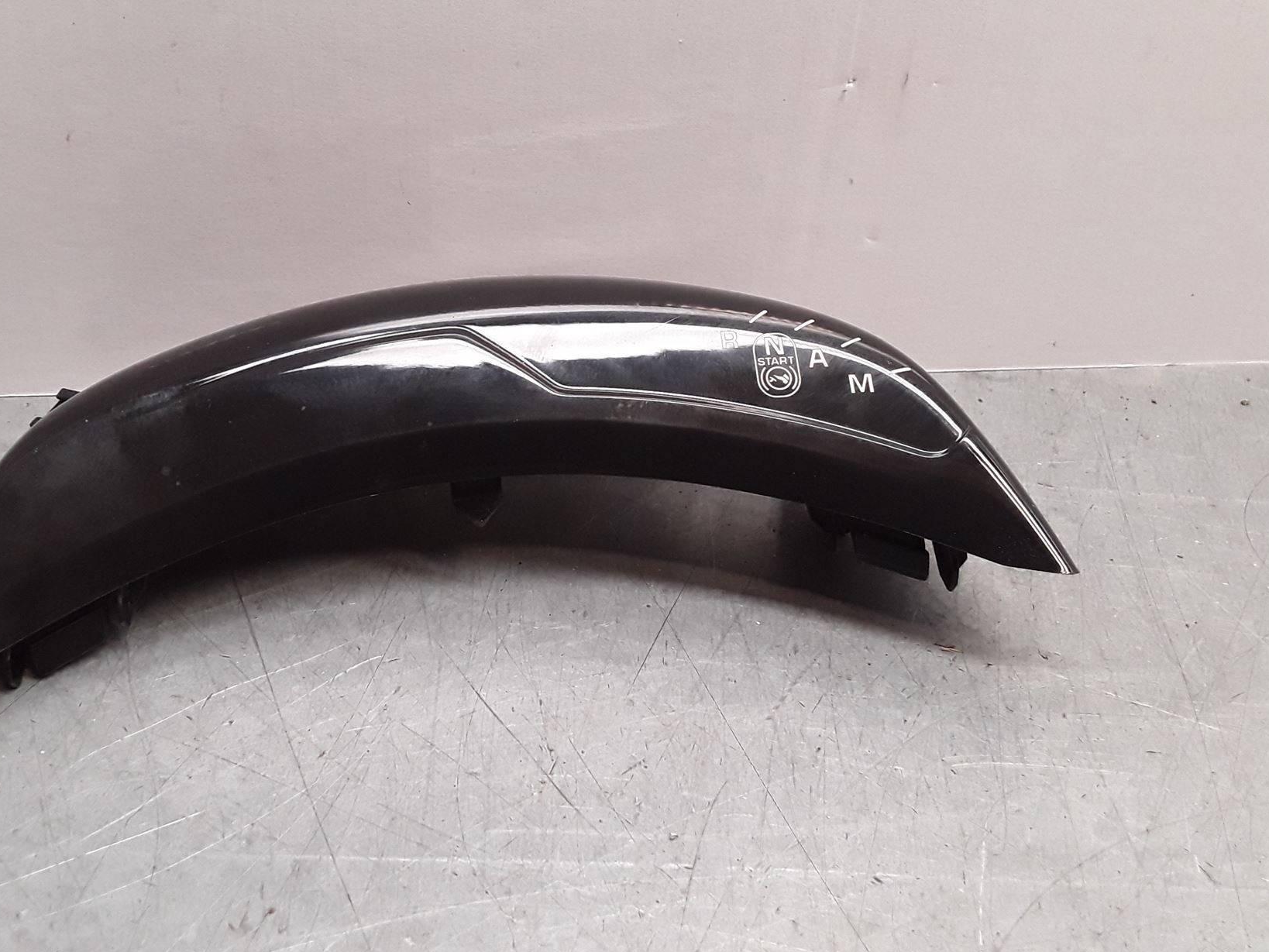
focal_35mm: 35
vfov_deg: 40.6
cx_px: 497
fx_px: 1283
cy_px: 409
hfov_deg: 52.2
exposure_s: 1/100
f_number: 1.9
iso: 100
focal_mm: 2.91
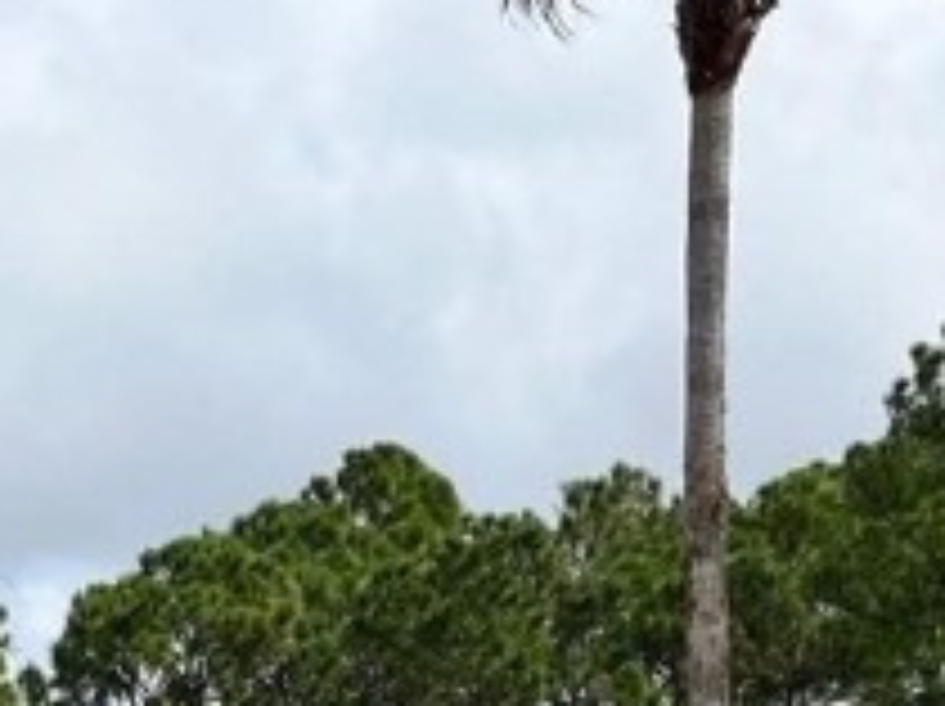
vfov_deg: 10.3
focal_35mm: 127
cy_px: 1623
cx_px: -405
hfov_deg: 14.6
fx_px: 3463
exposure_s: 1/4651
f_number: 1.6
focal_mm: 5.1
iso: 50
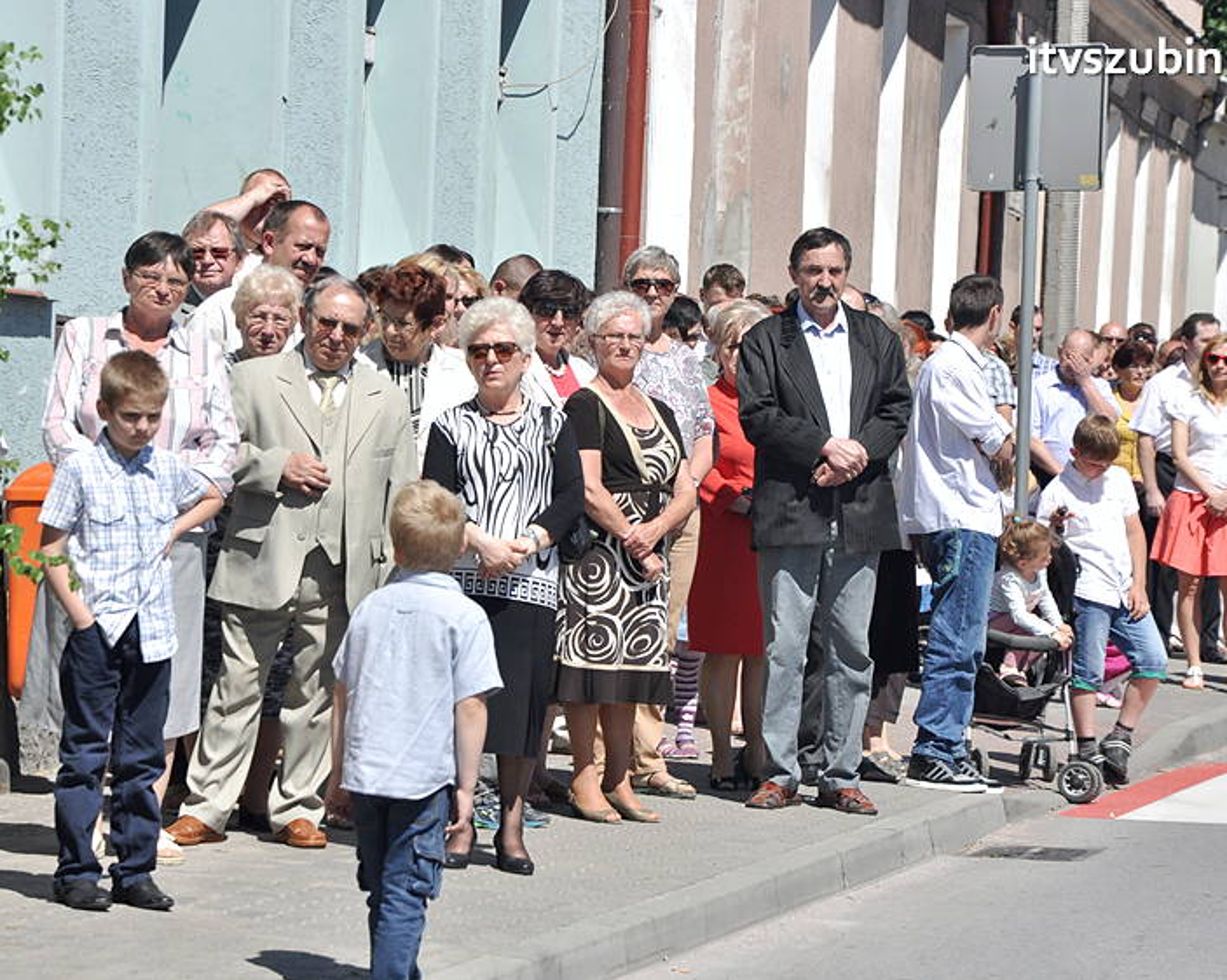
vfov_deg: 8.7
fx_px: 6483
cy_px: 491
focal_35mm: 179
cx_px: 572
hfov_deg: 10.8
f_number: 9
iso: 400
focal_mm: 105
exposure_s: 1/1250
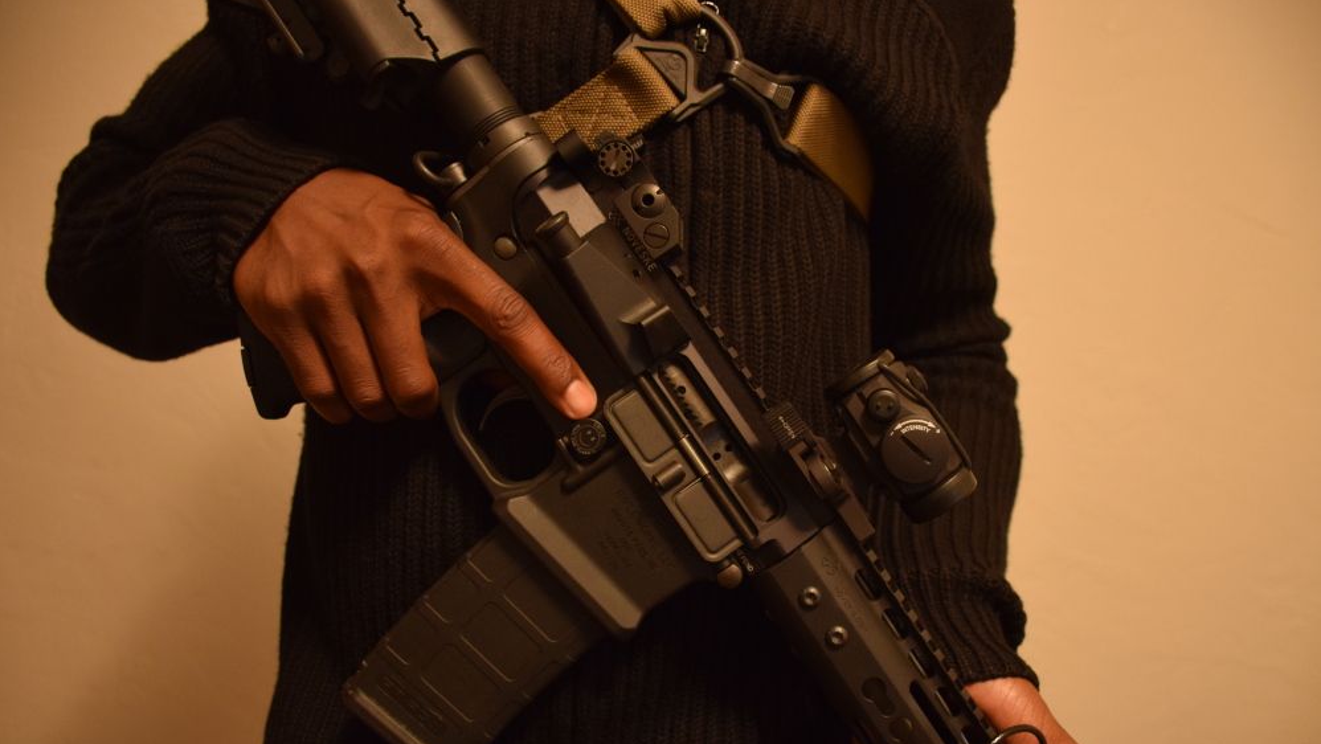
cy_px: 426
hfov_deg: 66.0
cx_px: 675
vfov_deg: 40.1
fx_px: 1016
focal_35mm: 29
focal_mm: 18
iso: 1600
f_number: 3.5
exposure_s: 1/10
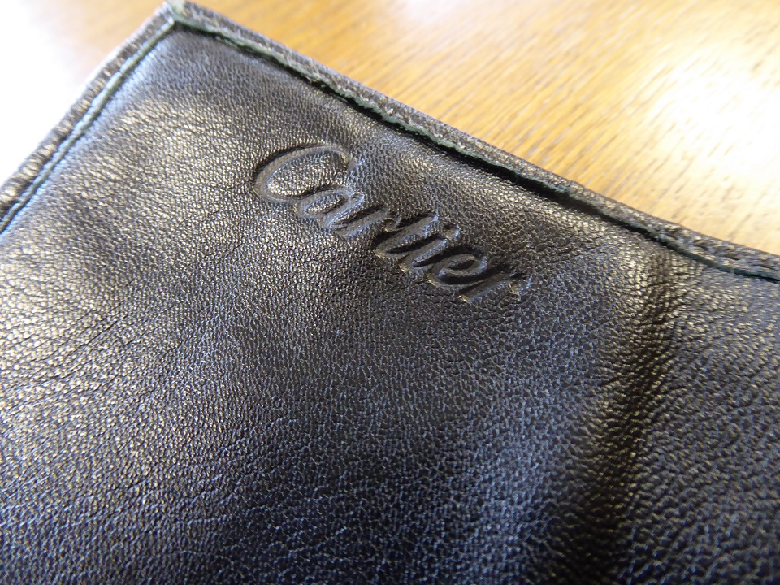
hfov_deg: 69.4
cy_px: 292
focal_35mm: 25
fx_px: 563
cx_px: 390
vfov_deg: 54.9
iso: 400
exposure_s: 1/8
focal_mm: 4.3
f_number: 3.3
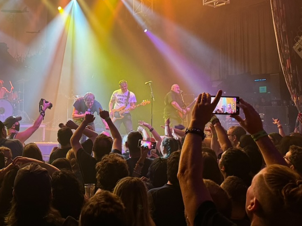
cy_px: 79
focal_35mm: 42
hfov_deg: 43.0
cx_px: 67
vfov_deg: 34.1
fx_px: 367
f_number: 1.78
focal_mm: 6.76
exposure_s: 1/60
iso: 320
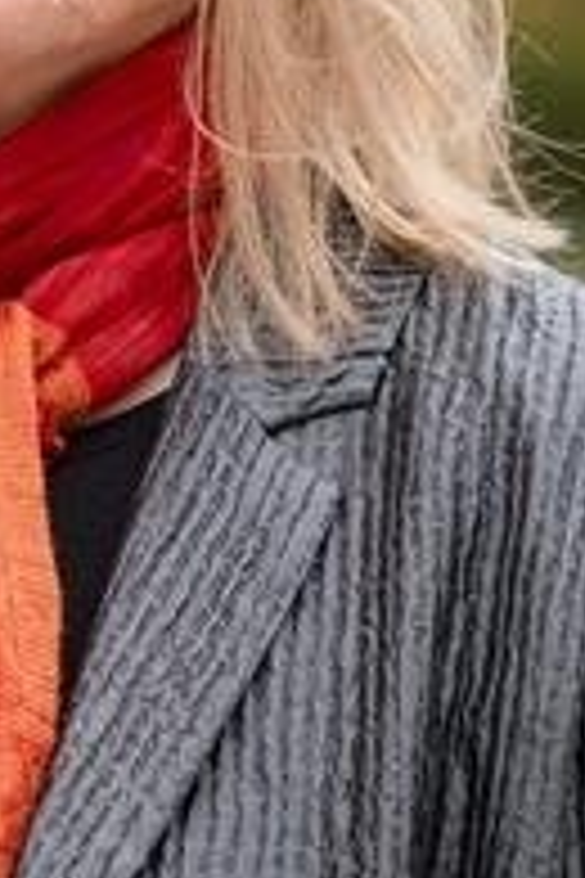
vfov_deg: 3.6
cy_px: 81
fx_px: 14015
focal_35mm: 575
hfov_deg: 2.4
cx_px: 25
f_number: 4
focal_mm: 160
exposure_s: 1/500
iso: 125
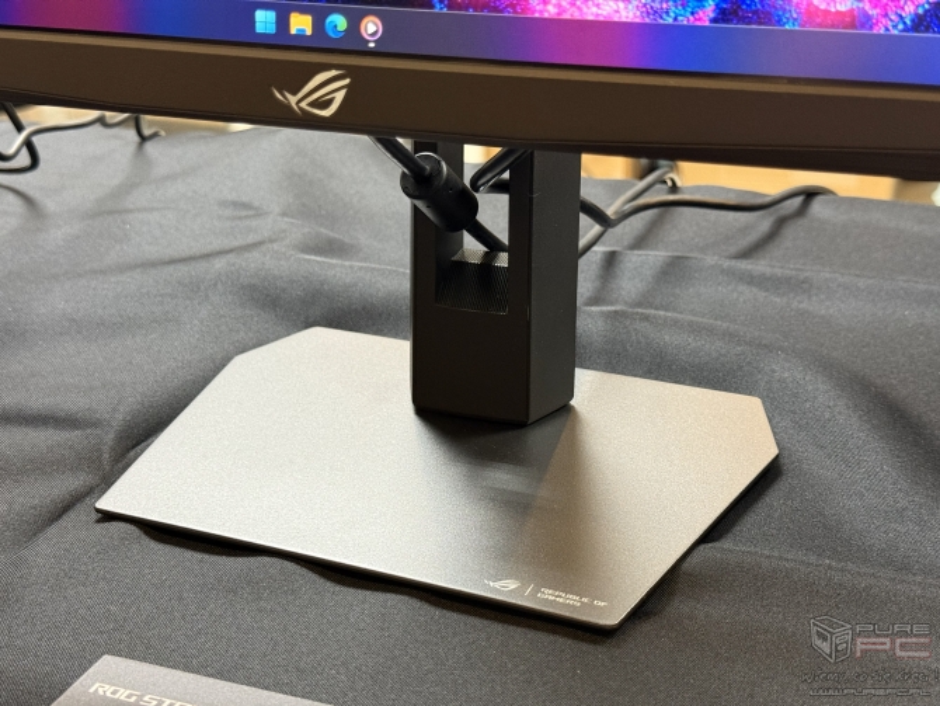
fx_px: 1304
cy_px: 353
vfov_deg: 30.3
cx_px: 470
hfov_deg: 39.6
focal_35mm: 48
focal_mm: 6.76
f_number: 1.78
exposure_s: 1/40
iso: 250
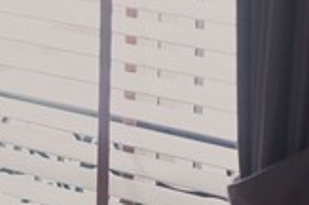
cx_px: -110
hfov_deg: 7.8
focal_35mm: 261
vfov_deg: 5.2
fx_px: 2236
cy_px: 269
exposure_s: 1/200
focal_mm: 85
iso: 400
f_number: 2.8
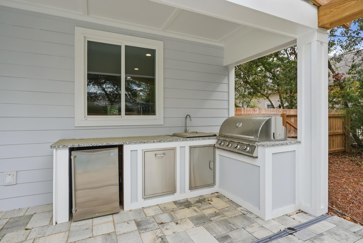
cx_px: 182
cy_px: 122
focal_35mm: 18
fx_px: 182
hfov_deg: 90.0
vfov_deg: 67.4
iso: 1250
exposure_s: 1/6400
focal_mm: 18
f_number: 5.6
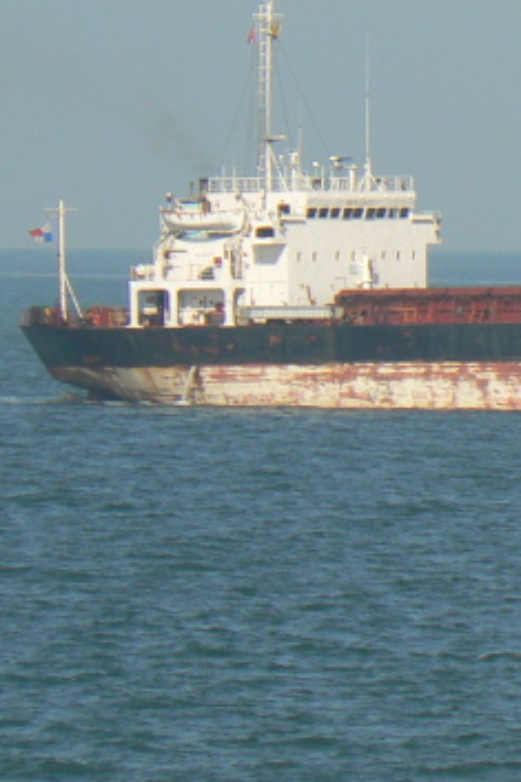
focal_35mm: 797
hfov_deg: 1.7
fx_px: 17317
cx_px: 676
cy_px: 281
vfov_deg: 2.6
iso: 80
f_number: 6.3
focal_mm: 56.3
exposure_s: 1/500
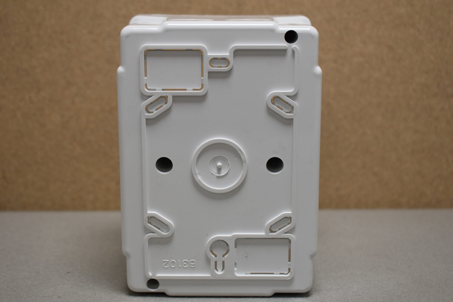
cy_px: 151
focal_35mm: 60
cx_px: 226
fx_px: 755
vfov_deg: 22.6
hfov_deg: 33.4
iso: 360
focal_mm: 40
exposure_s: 1/125
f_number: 5.6
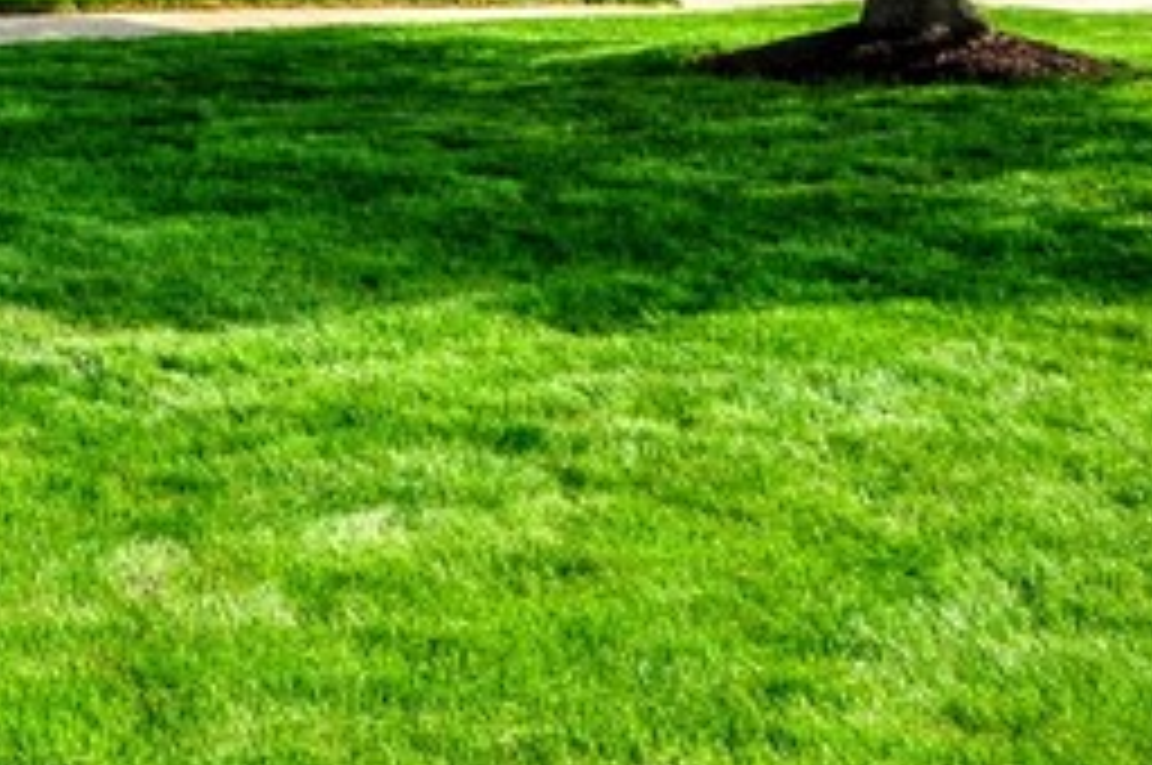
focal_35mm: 70
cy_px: -472
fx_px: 2241
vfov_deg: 17.0
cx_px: -994
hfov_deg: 19.8
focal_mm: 11
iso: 320
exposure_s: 1/320
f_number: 8
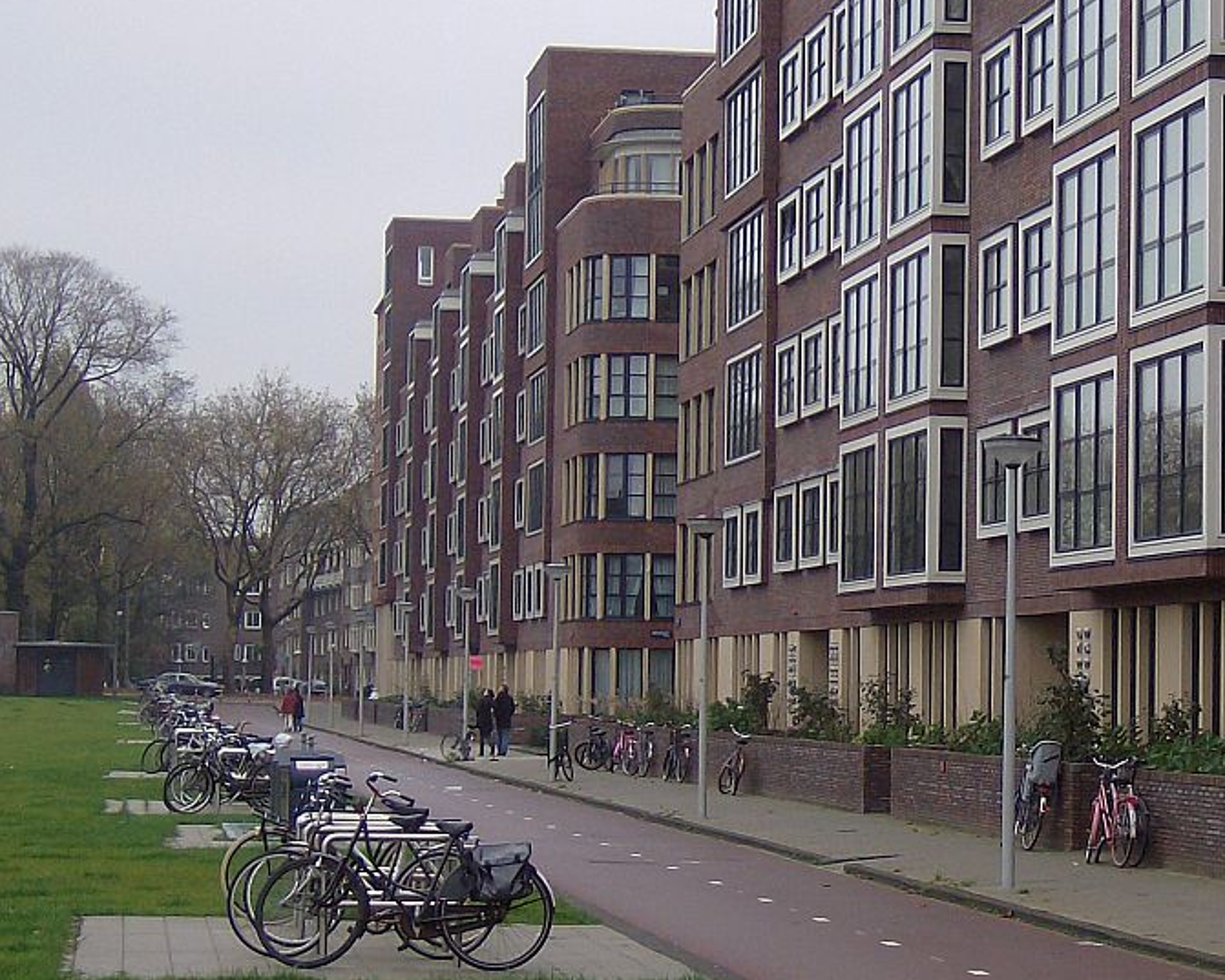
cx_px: 845
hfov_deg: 18.4
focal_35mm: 104
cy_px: 406
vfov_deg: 14.8
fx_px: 3771
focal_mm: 11.6
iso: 100
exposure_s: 1/229
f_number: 3.7
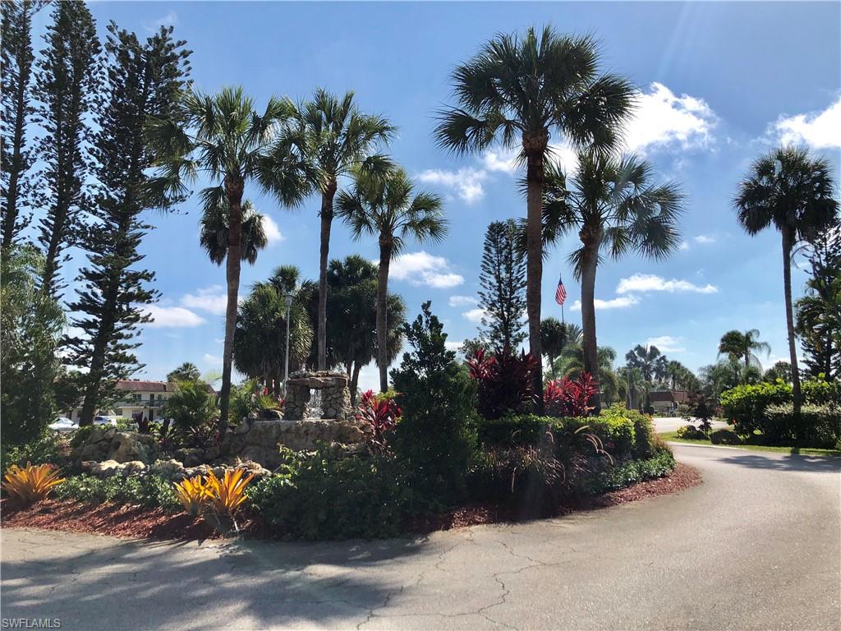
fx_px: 680
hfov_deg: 63.4
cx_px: 420
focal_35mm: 28
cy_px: 316
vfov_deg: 49.7
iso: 20
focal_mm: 3.99
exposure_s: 1/3745
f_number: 1.8
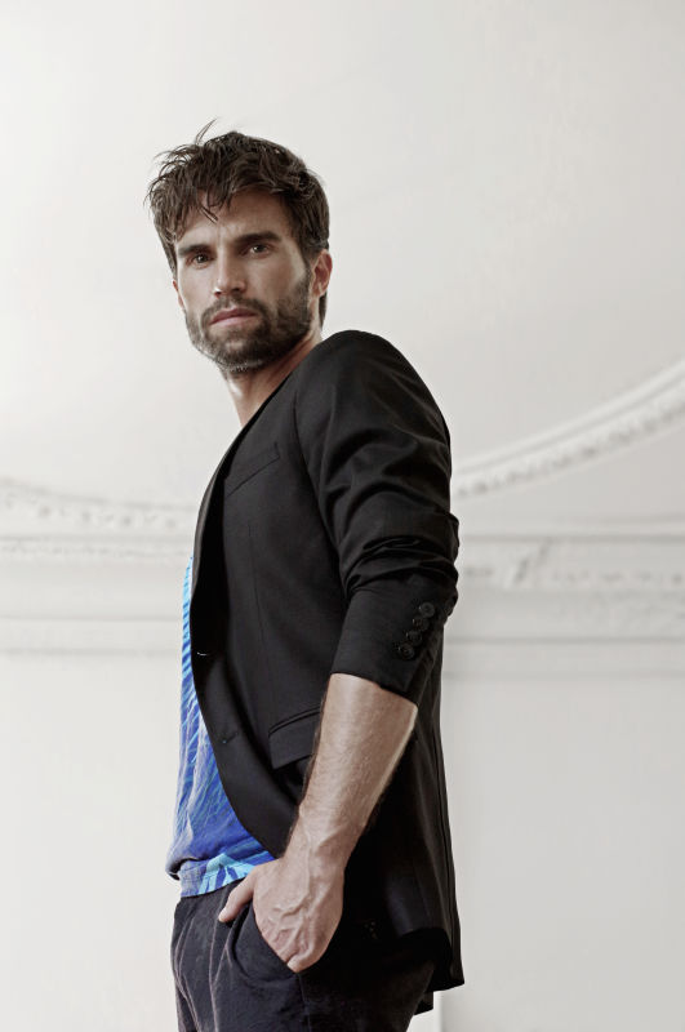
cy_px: 516
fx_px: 2147
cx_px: 342
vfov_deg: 27.0
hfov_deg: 18.1
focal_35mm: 75
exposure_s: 1/200
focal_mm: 50
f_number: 4.5
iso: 1600
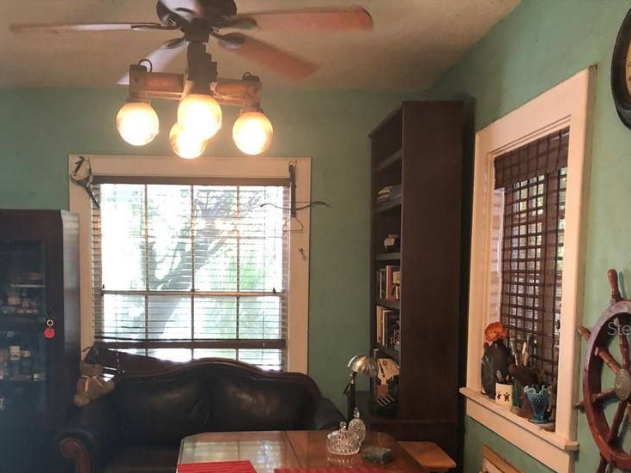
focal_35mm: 39
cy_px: 328
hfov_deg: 47.6
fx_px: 711
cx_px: 249
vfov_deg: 36.3
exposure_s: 1/15
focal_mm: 4
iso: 80
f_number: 1.8
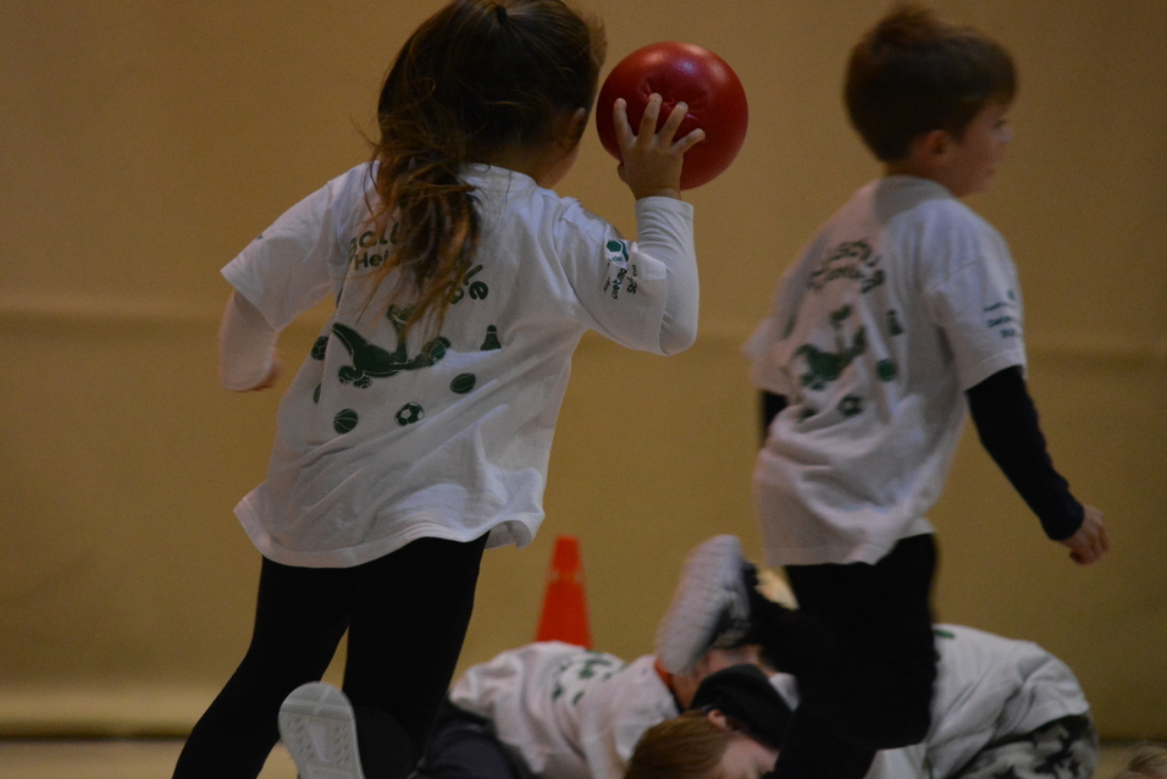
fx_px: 8998
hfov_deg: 7.4
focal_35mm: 278
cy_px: 390
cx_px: 584
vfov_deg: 5.0
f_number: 5
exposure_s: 1/320
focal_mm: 185
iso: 3200
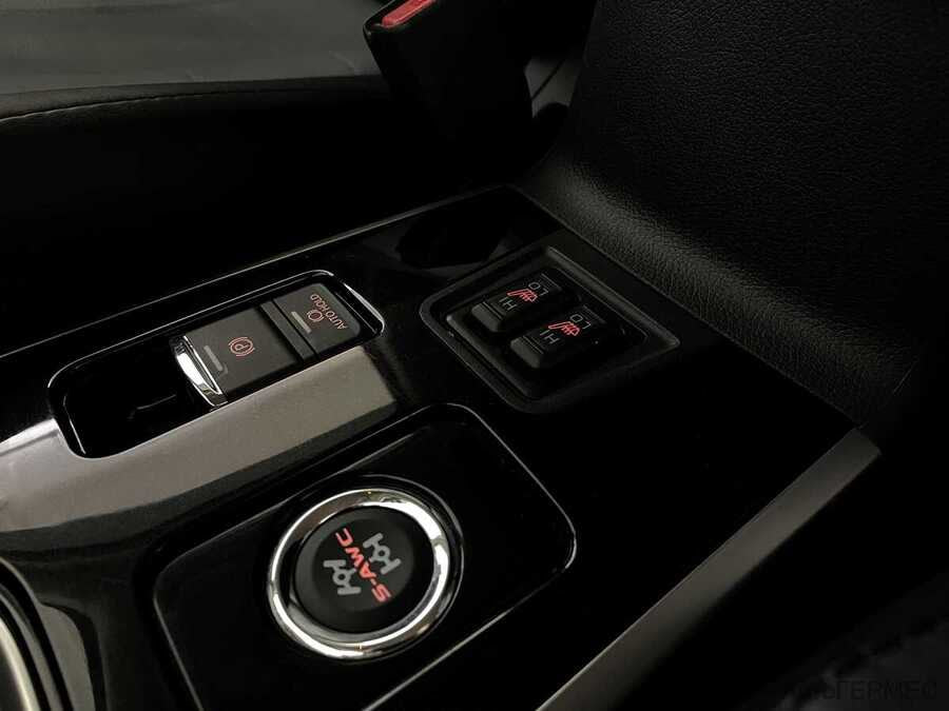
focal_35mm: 26
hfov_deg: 67.3
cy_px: 356
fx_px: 713
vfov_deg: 53.1
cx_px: 474
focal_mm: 4.2
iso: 500
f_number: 1.6
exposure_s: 1/50
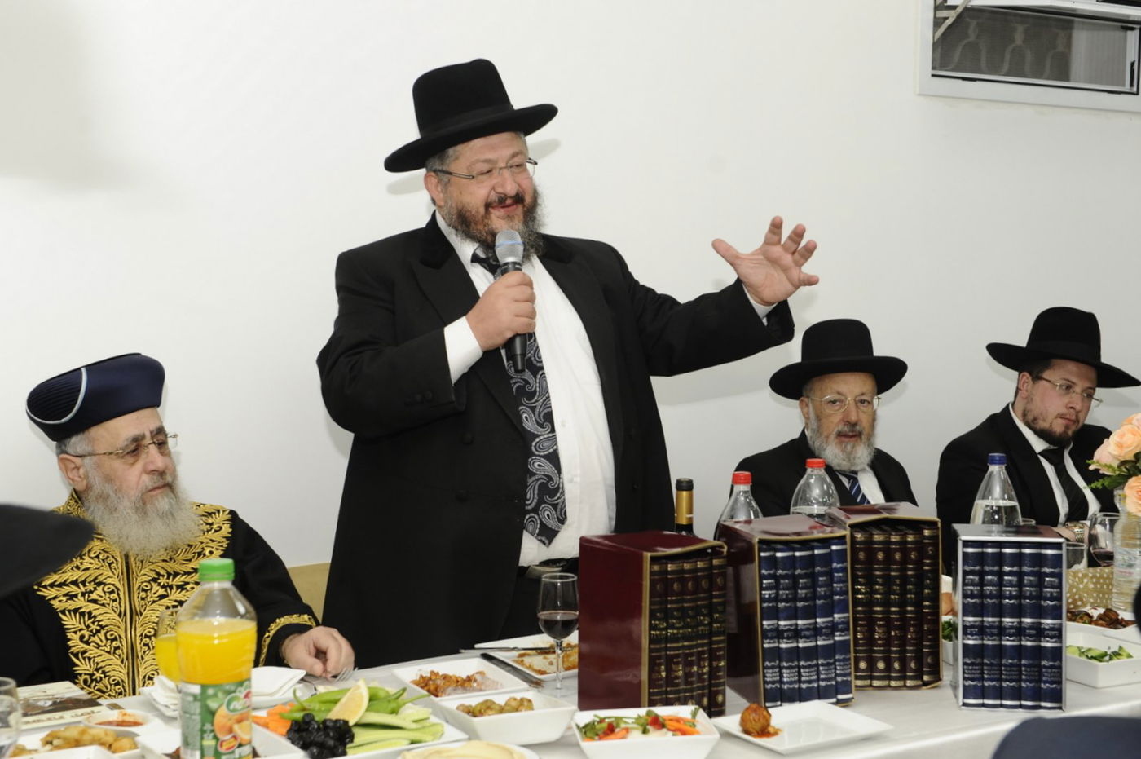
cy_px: 380
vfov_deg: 28.0
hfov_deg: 41.1
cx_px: 570
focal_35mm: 48
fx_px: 1520
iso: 800
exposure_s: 1/125
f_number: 5
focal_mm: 48
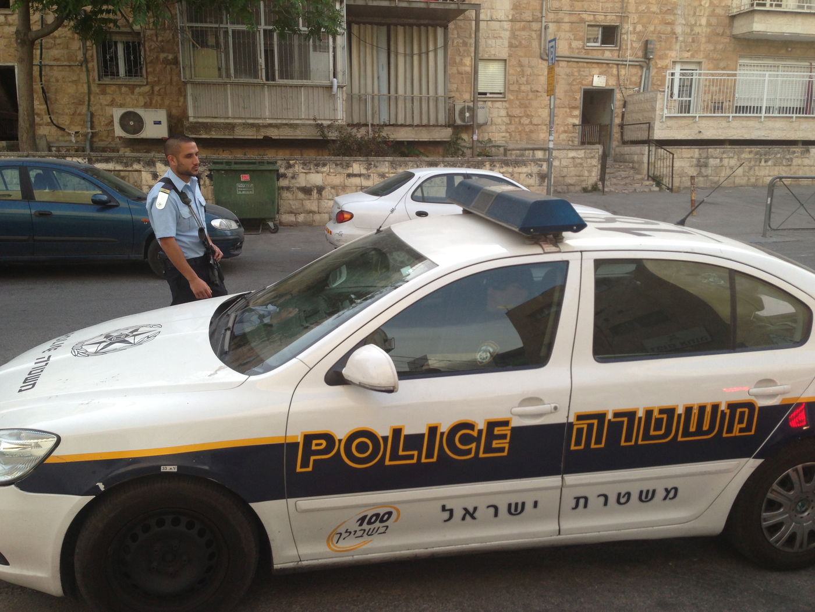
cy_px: 306
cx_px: 408
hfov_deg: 55.4
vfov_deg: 42.9
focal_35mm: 33
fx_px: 777
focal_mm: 4.13
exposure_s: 1/227
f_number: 2.4
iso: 50
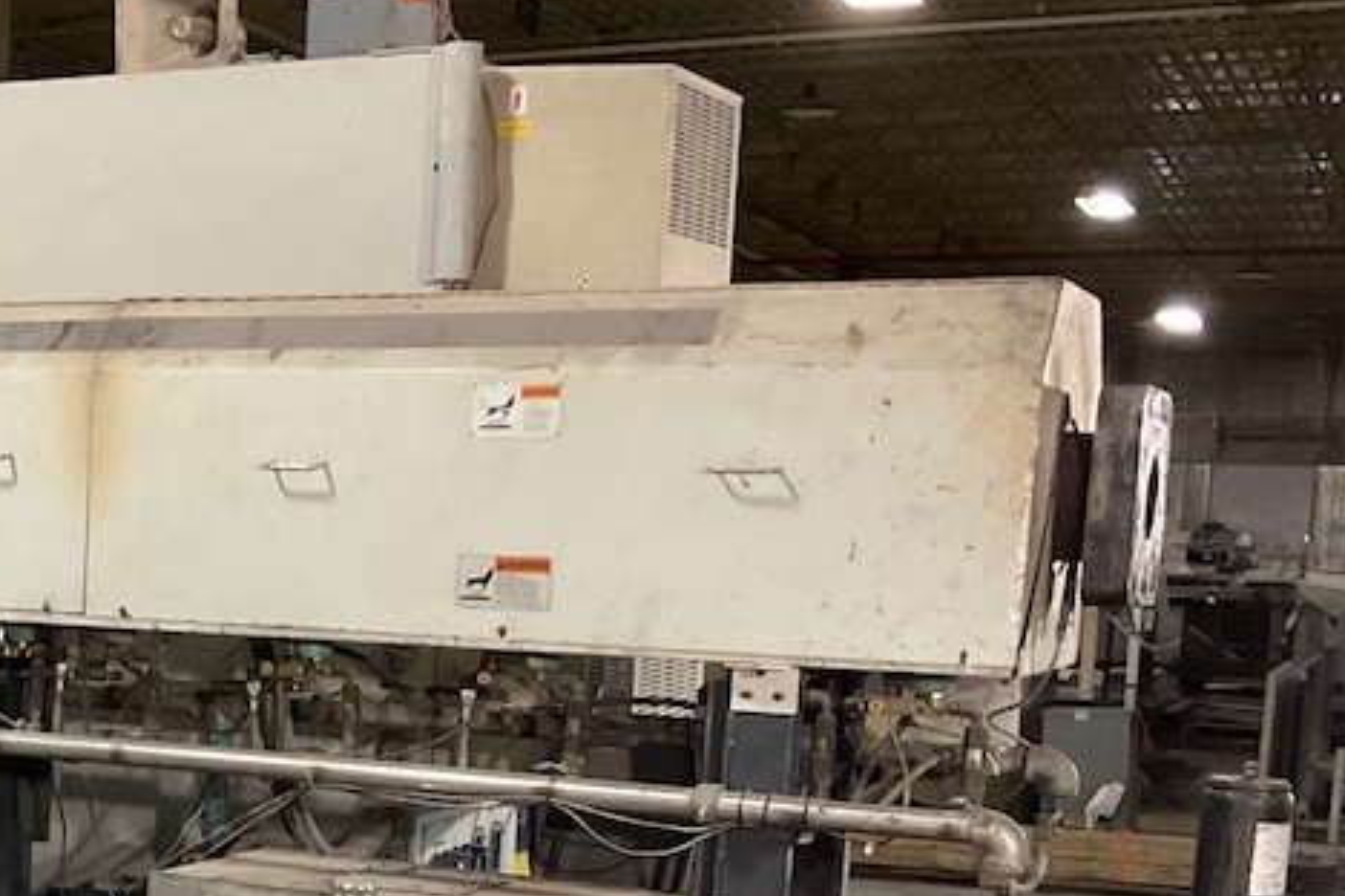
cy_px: 841
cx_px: 63
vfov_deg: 20.1
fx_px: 2466
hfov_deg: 28.9
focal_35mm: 66
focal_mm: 3
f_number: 1.8
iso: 250
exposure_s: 1/30
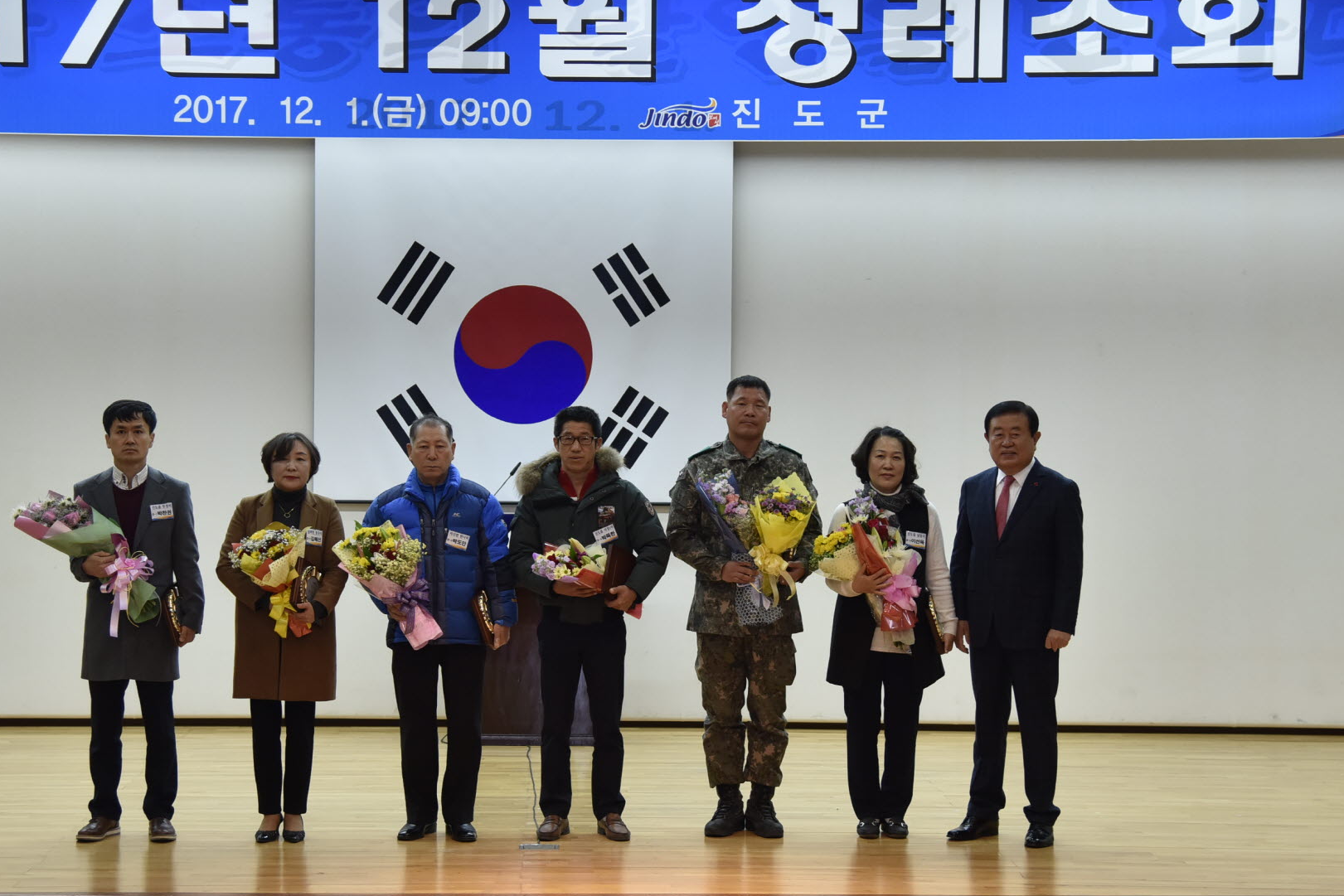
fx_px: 2875
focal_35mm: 77
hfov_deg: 26.3
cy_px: 448
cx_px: 565
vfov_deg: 17.7
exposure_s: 1/125
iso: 1000
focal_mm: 52
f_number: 4
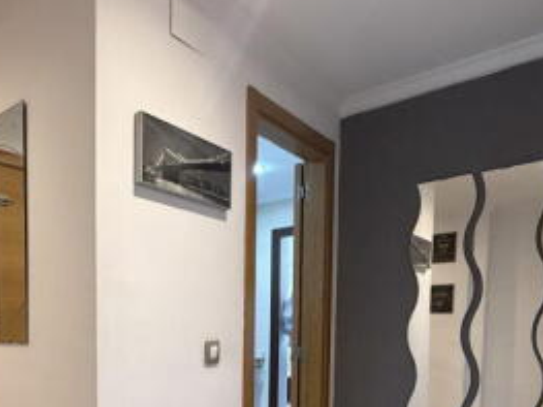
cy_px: 352
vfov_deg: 42.3
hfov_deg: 52.7
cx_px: 75
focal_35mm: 31
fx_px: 486
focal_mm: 2.22
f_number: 2.2
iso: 200
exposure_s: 1/50
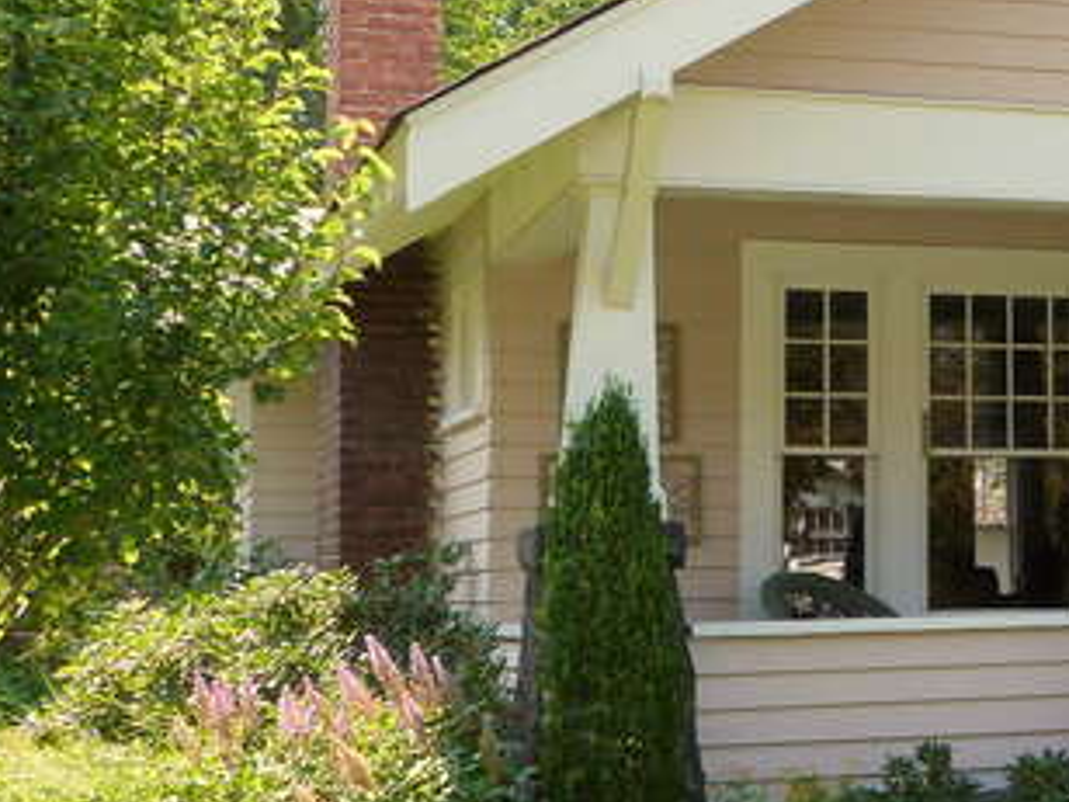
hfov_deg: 19.9
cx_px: 1367
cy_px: 326
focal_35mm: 91
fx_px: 2810
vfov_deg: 16.2
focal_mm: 6.2
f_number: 4
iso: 100
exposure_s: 1/200
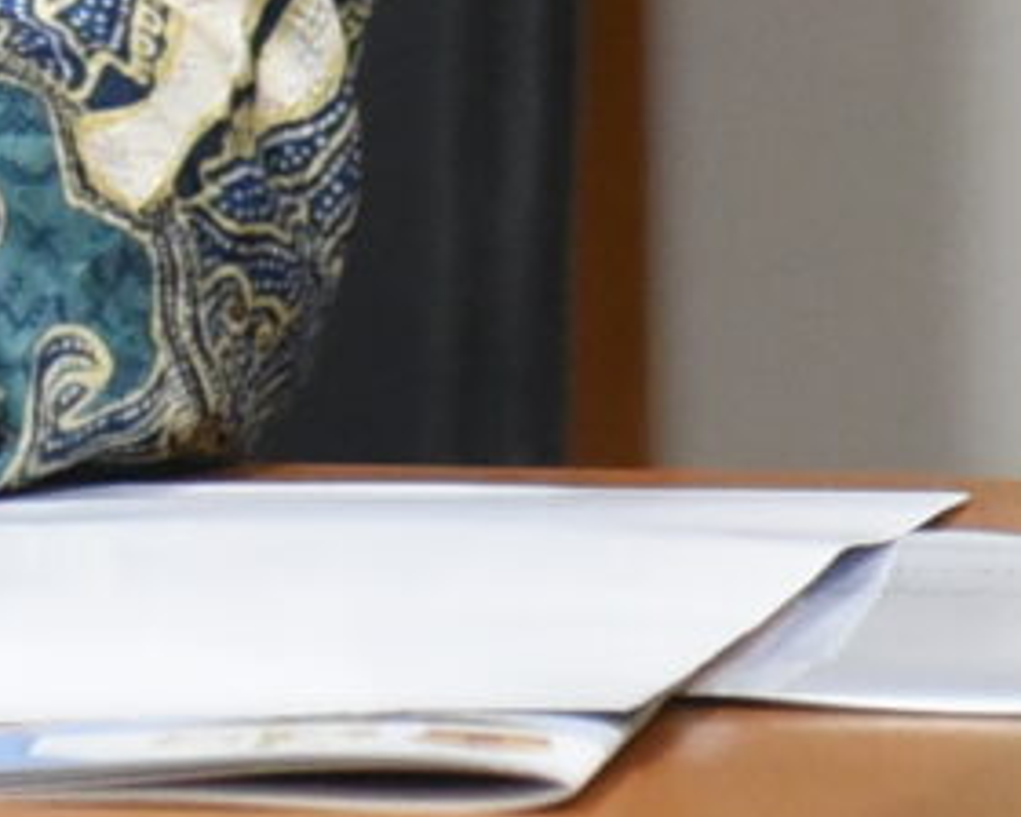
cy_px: -1016
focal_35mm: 1028
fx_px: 31064
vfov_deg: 1.5
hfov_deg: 1.9
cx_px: -1787
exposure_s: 1/125
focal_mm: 120
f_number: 4
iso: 3200
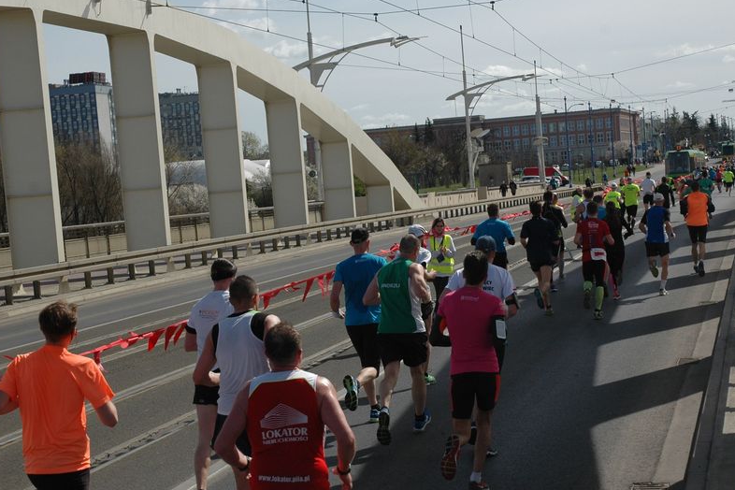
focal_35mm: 58
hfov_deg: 34.5
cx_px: 367
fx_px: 1184
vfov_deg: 23.4
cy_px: 245
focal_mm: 38
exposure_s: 1/800
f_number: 8
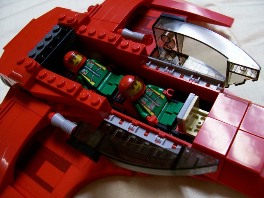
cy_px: 99
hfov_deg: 54.0
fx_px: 259
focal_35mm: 34
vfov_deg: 41.8
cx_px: 132
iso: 160
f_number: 2.7
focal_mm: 5.6
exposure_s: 1/8
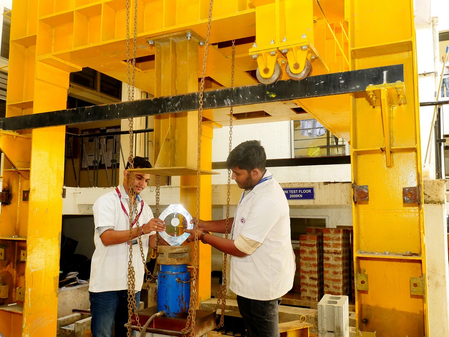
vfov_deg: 44.2
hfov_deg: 56.8
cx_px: 224
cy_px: 168
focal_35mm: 32
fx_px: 415
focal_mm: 16
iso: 800
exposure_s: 1/100
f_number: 5
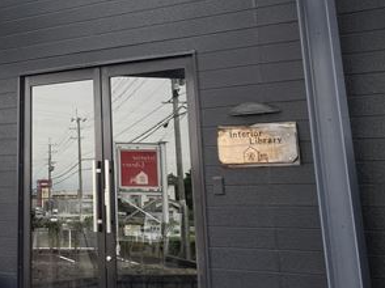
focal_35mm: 61
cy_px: 17
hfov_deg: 29.9
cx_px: 17
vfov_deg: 23.2
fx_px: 678
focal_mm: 3.99
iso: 20
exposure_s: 1/354
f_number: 1.8
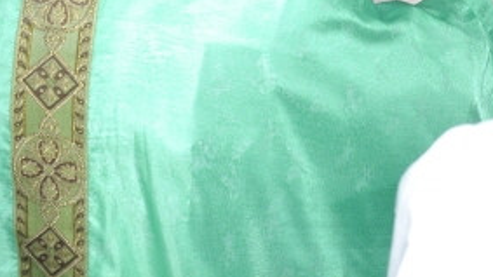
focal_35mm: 83
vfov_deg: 13.9
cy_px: -99
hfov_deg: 24.9
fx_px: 1085
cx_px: 437
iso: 200
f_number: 8
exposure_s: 1/60
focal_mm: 32
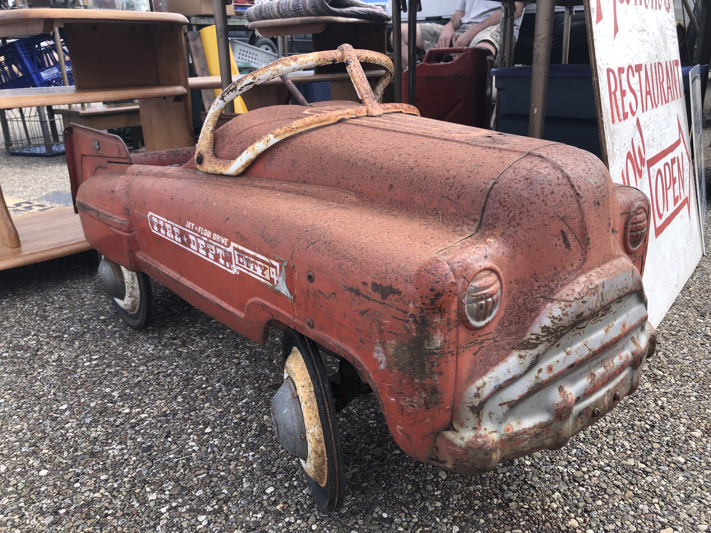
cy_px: 266
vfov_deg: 49.7
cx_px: 356
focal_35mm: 28
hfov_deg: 63.4
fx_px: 575
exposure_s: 1/852
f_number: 1.8
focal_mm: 3.99
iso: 20
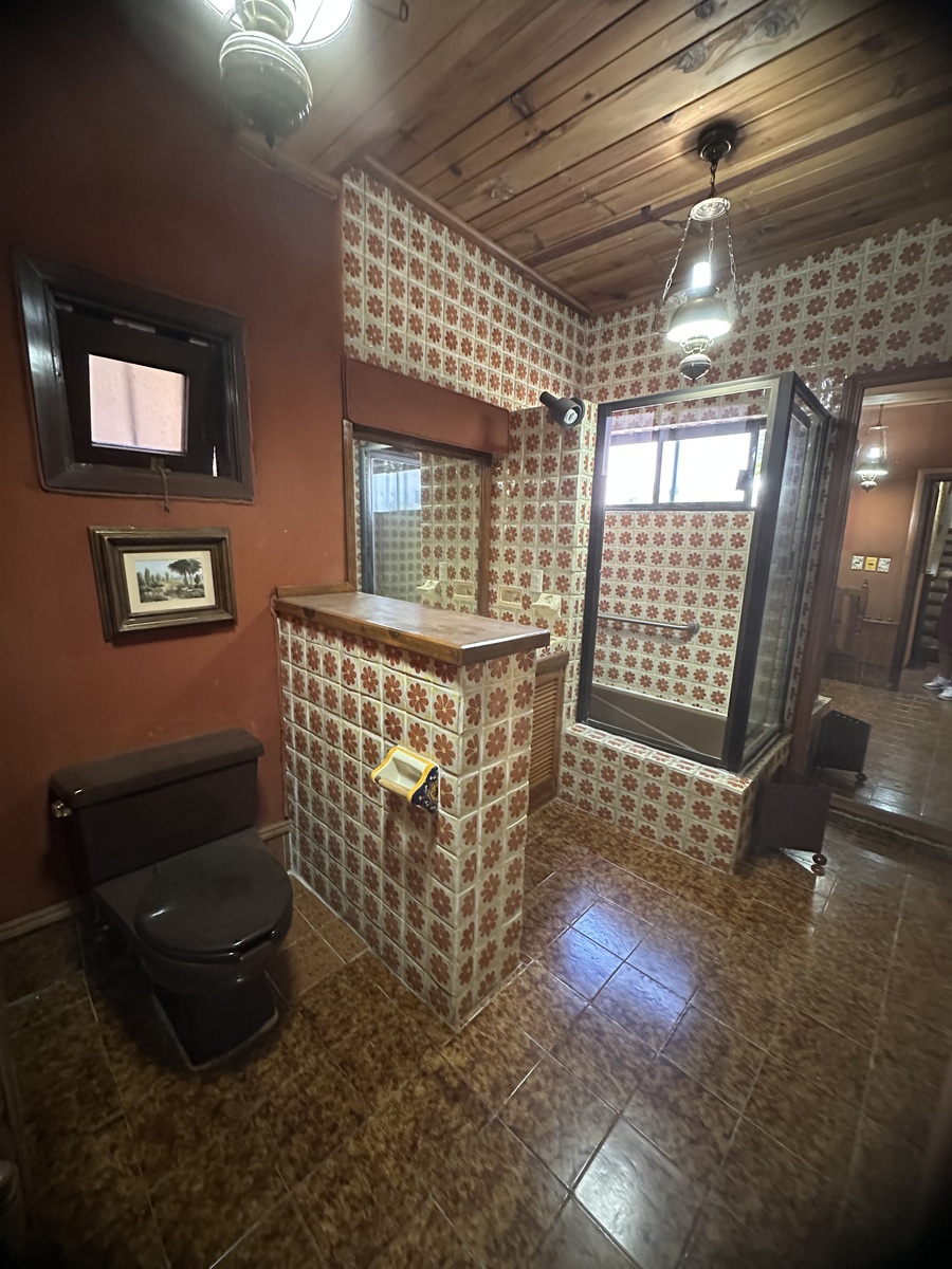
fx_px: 513
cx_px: 476
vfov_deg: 102.1
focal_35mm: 14
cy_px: 634
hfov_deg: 85.7
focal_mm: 2.22
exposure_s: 1/40
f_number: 2.2
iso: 1000
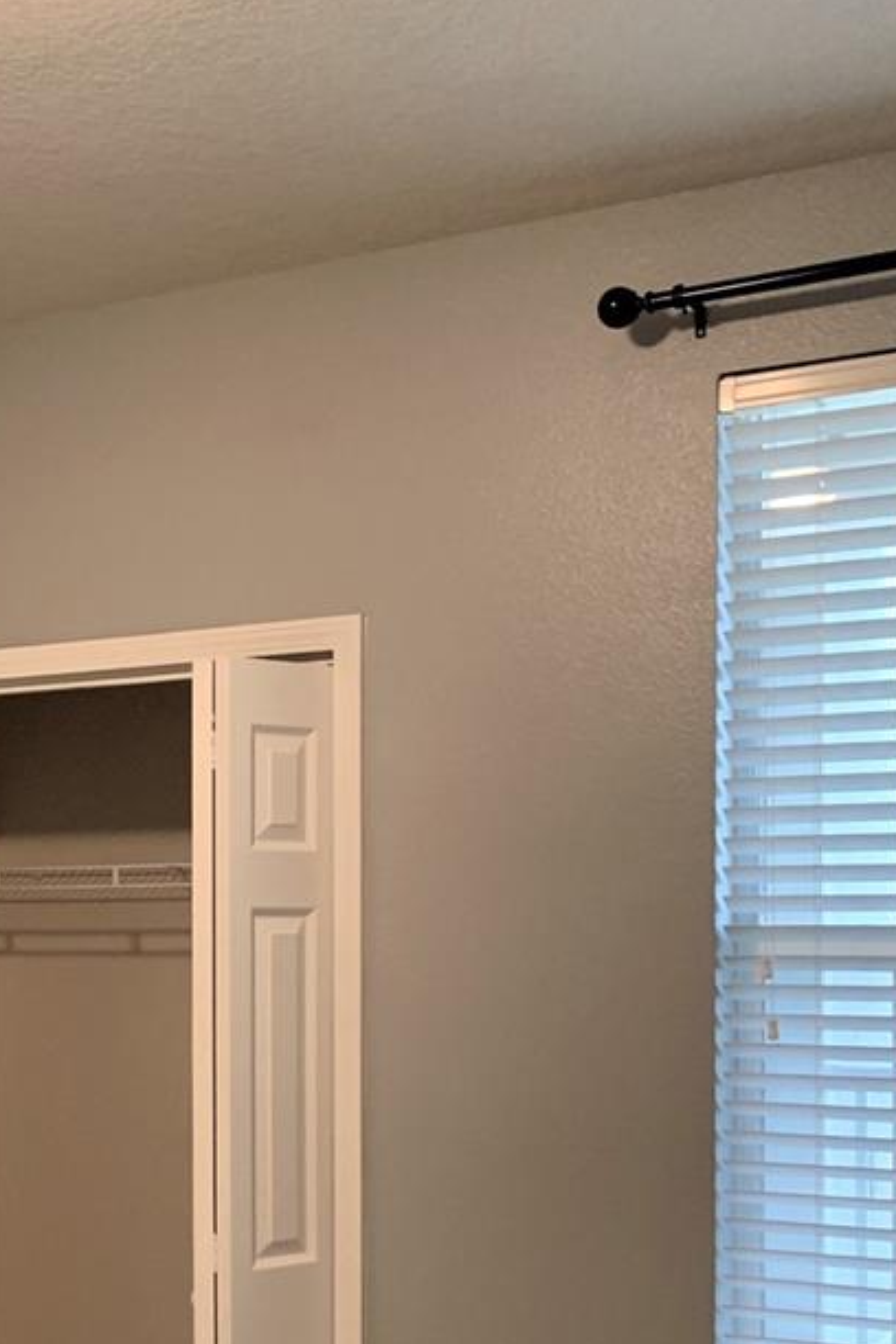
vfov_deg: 36.7
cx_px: 81
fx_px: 1979
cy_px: 986
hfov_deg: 24.7
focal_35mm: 53
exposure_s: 1/60
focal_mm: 4.25
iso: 320
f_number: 1.8
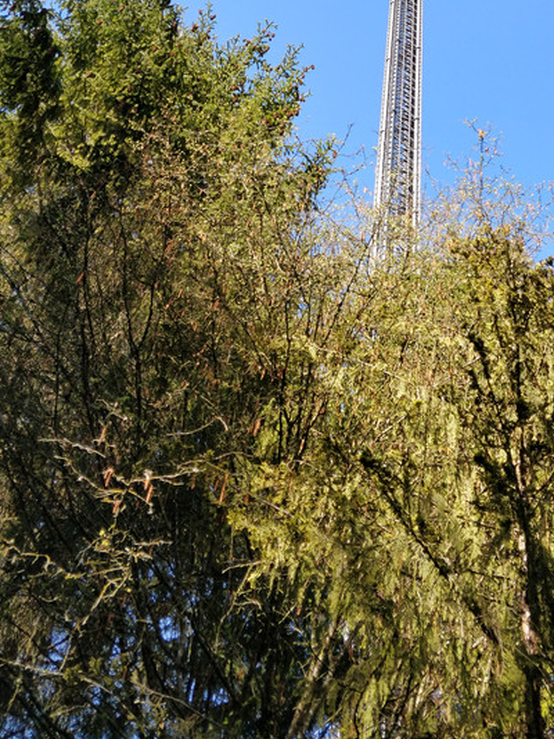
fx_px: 768
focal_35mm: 36
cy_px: 208
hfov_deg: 39.1
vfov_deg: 49.8
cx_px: 381
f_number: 1.7
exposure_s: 1/496
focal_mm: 4.1
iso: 160
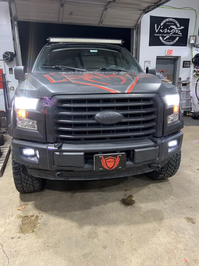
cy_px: 133
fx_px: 199
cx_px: 100
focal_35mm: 26
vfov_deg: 67.3
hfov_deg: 53.1
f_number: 1.8
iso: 200
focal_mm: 4.25
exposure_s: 1/60
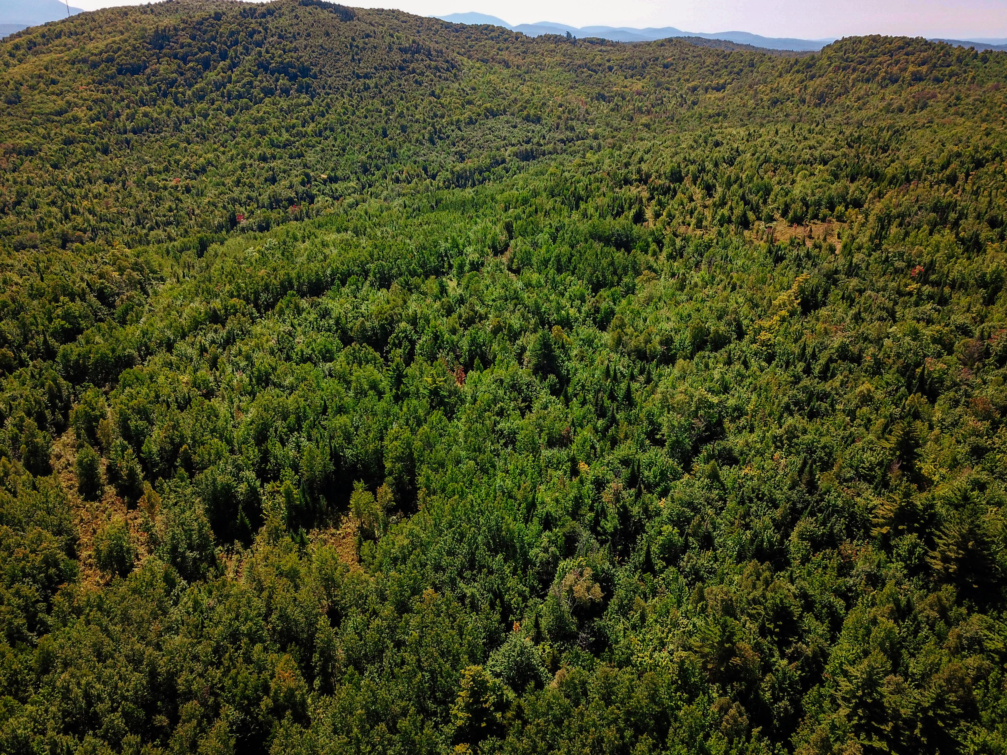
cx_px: 504
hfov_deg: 67.3
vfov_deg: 53.1
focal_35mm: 26
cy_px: 378
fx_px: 756
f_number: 2.2
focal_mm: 4.73
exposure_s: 1/800
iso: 100
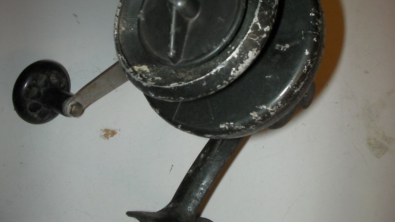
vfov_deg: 28.2
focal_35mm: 42
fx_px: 440
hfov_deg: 48.4
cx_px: 200
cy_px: 77
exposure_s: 1/30
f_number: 5.6
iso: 200
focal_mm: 6.3
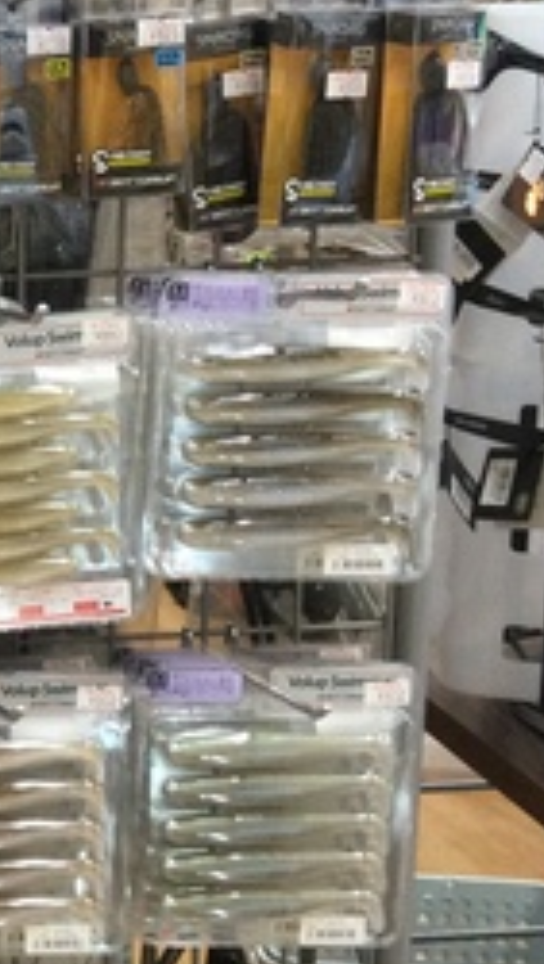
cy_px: 470
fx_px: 2073
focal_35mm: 81
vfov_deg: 26.2
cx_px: -401
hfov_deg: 13.6
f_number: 2.4
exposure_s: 1/30
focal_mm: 3.3
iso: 64
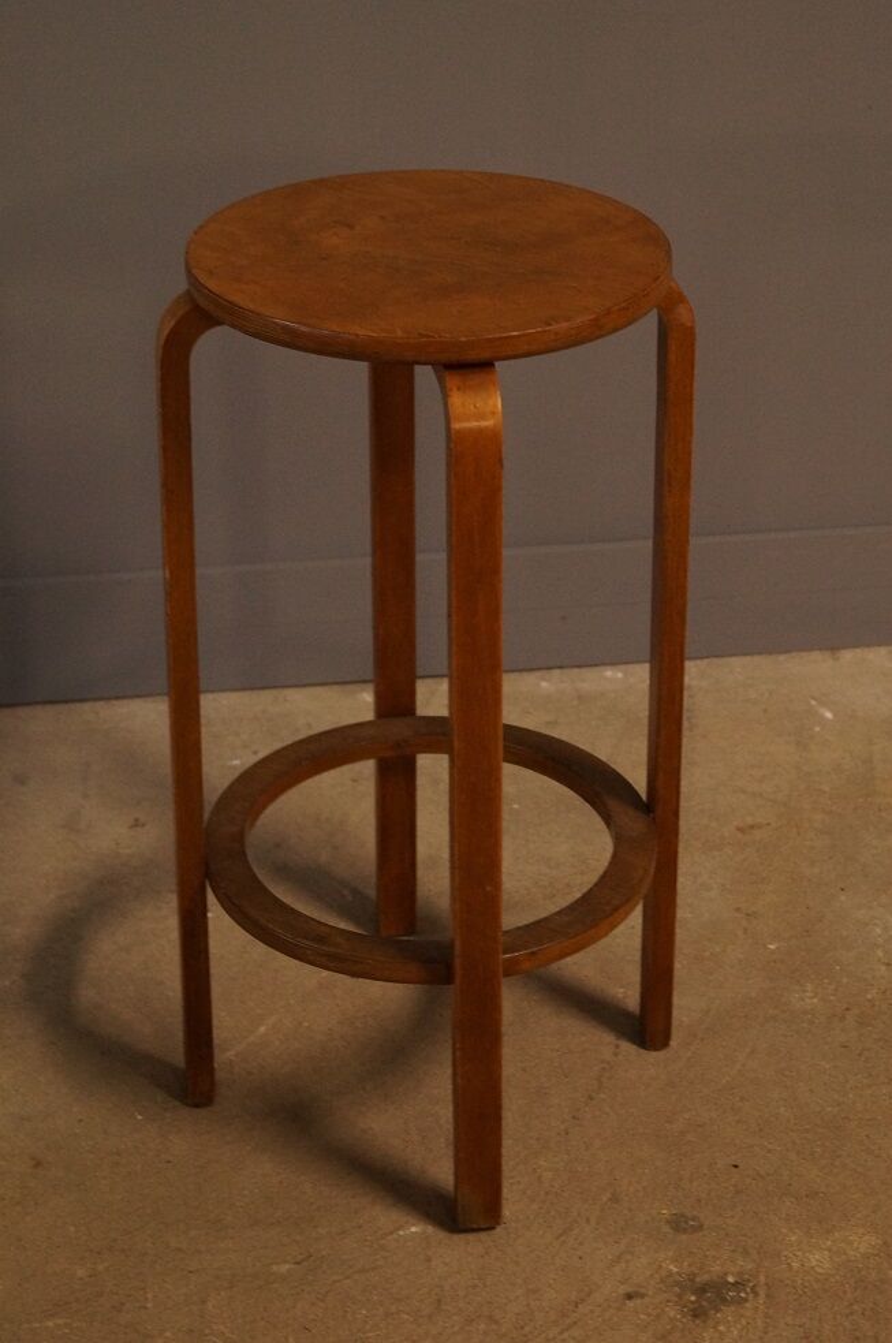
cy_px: 672
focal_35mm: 67
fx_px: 2496
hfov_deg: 20.3
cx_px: 446
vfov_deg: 30.1
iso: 1600
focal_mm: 45
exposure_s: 1/25
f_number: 5.6
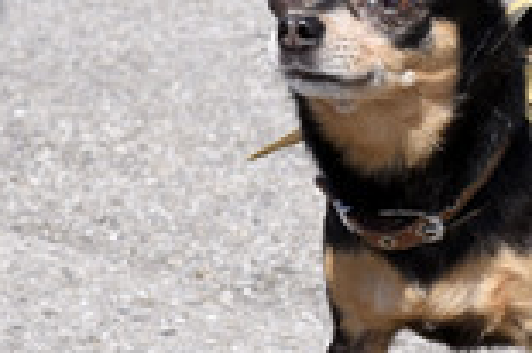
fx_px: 5152
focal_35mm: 349
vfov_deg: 3.9
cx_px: 537
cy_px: 230
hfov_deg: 5.9
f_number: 11
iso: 160
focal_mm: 120
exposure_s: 1/160
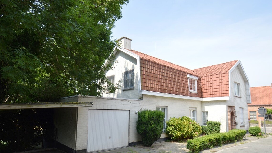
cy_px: 94
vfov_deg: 52.4
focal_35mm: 21
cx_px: 143
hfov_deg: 83.0
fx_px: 154
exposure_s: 1/200
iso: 100
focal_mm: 11.5
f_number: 7.1
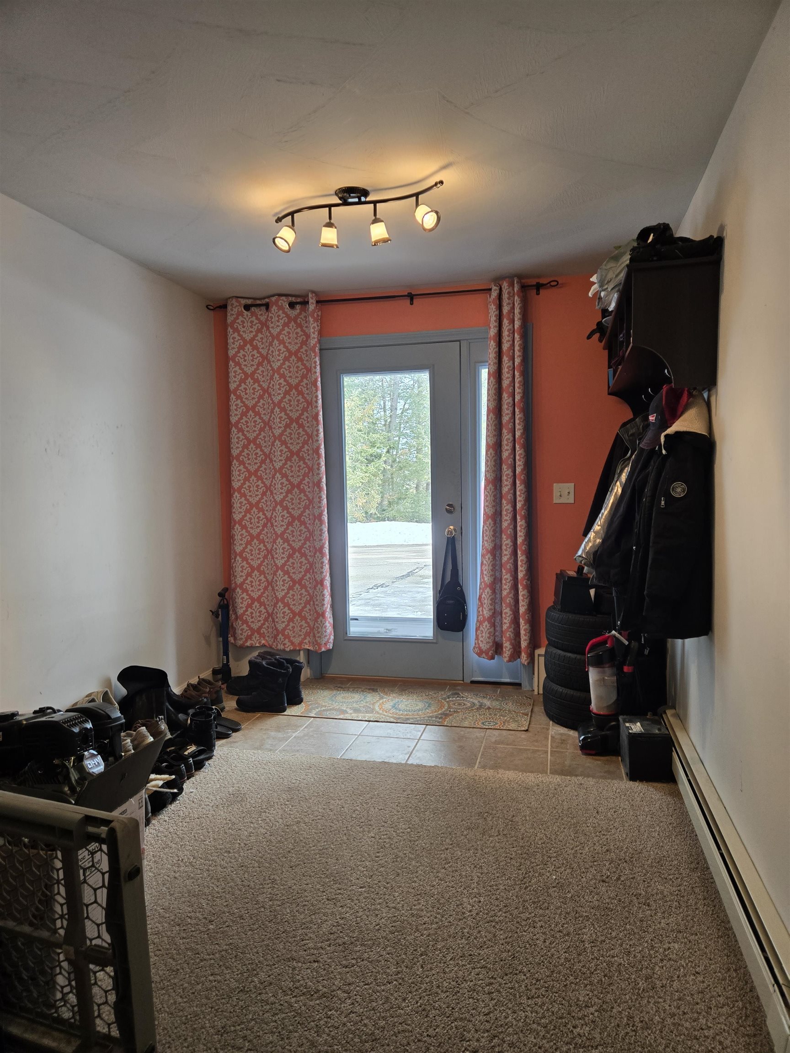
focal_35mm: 23
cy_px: 526
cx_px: 395
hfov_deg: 58.9
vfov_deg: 73.9
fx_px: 700
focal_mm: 5.4
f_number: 1.8
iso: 100
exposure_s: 1/120
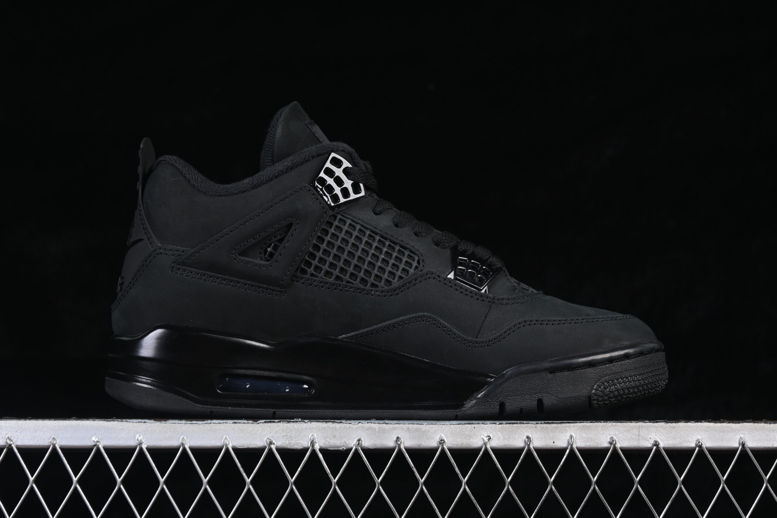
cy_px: 259
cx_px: 388
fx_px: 1619
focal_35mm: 75
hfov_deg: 27.0
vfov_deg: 18.2
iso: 160
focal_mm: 50
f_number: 6.3
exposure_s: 1/60
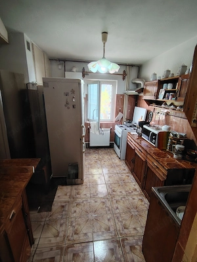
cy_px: 131
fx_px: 129
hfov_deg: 74.7
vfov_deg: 91.0
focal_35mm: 17
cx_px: 98
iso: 216
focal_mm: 1.42
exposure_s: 1/33.3
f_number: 2.2
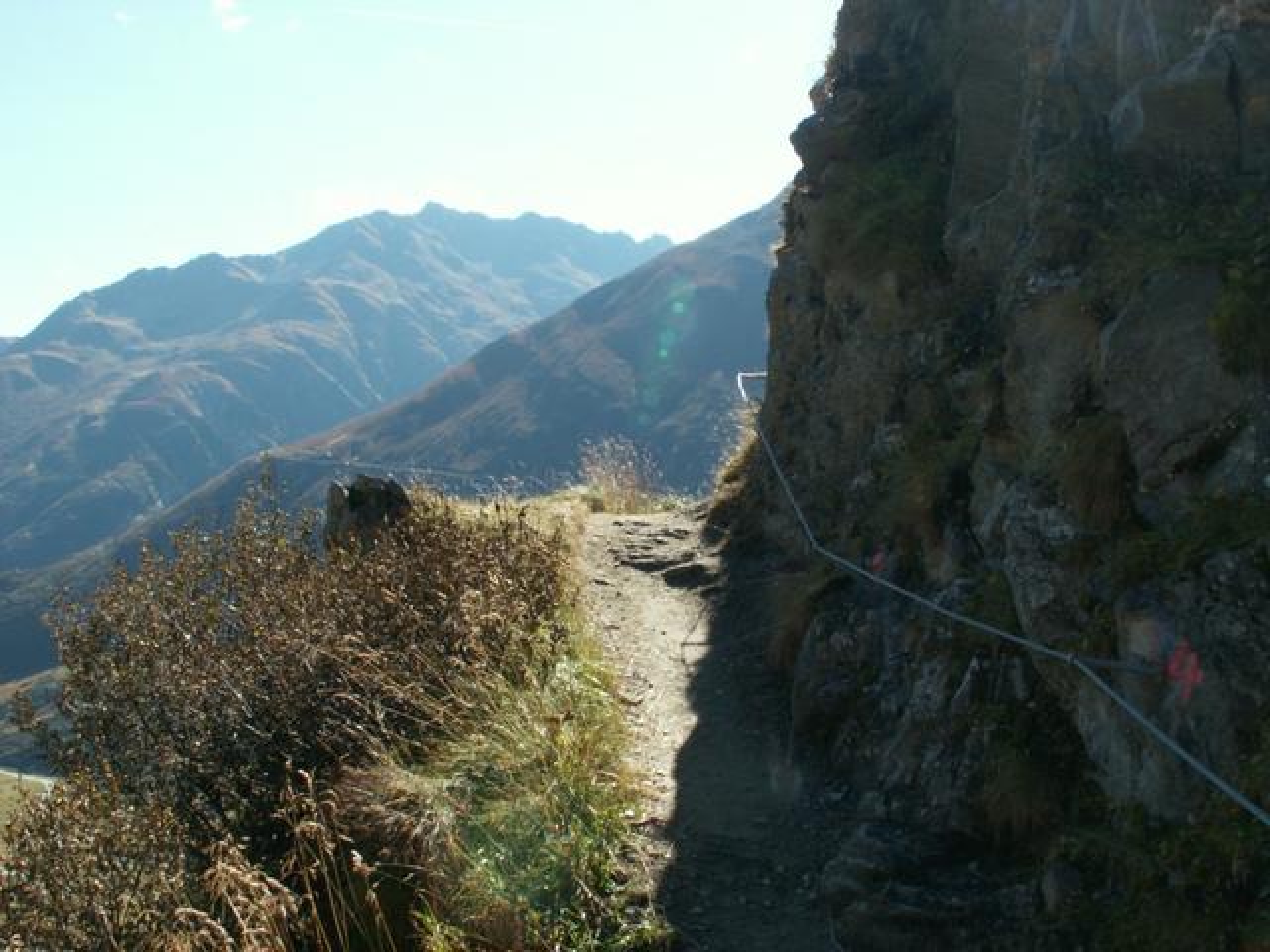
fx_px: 1284
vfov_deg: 40.7
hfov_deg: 52.6
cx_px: 635
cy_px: 476
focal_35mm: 35
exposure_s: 1/60
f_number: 8
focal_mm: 5.86
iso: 50
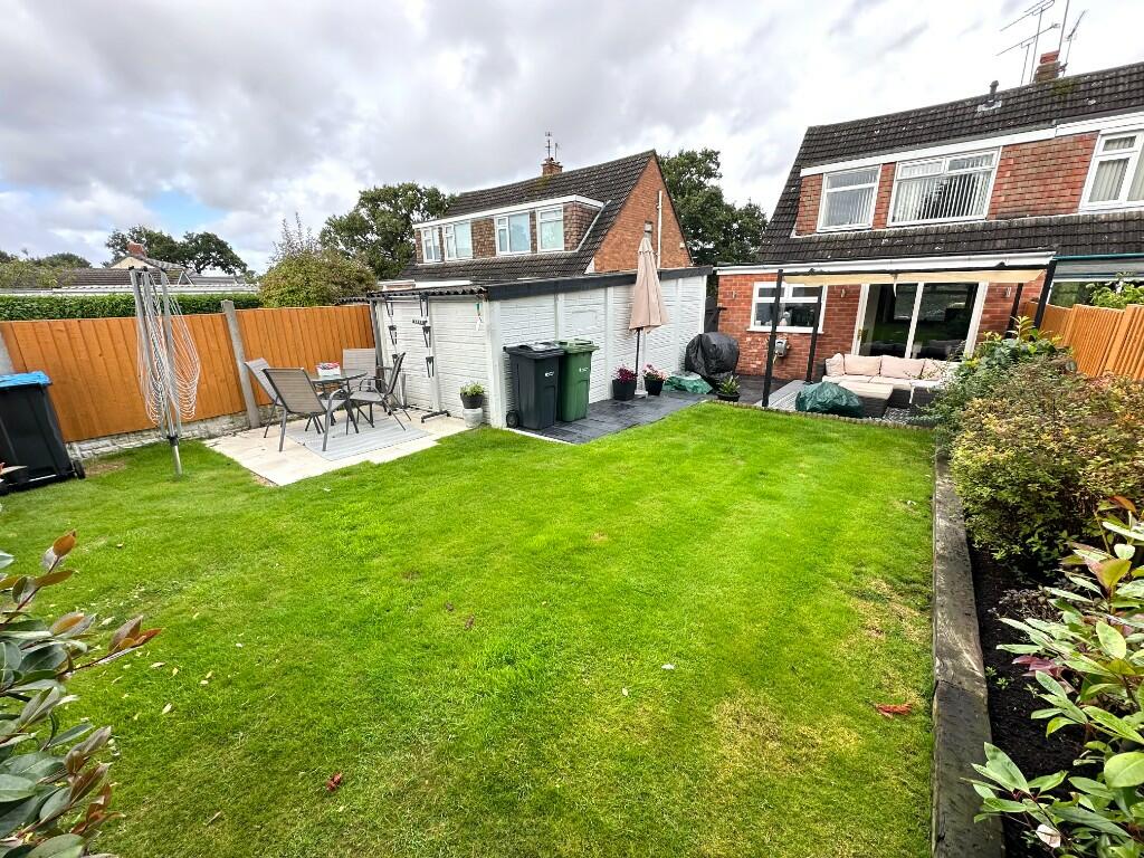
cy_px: 429
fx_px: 463
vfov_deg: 85.7
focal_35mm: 14
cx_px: 572
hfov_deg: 102.1
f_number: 2.2
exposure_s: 1/291
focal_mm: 2.22
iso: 40
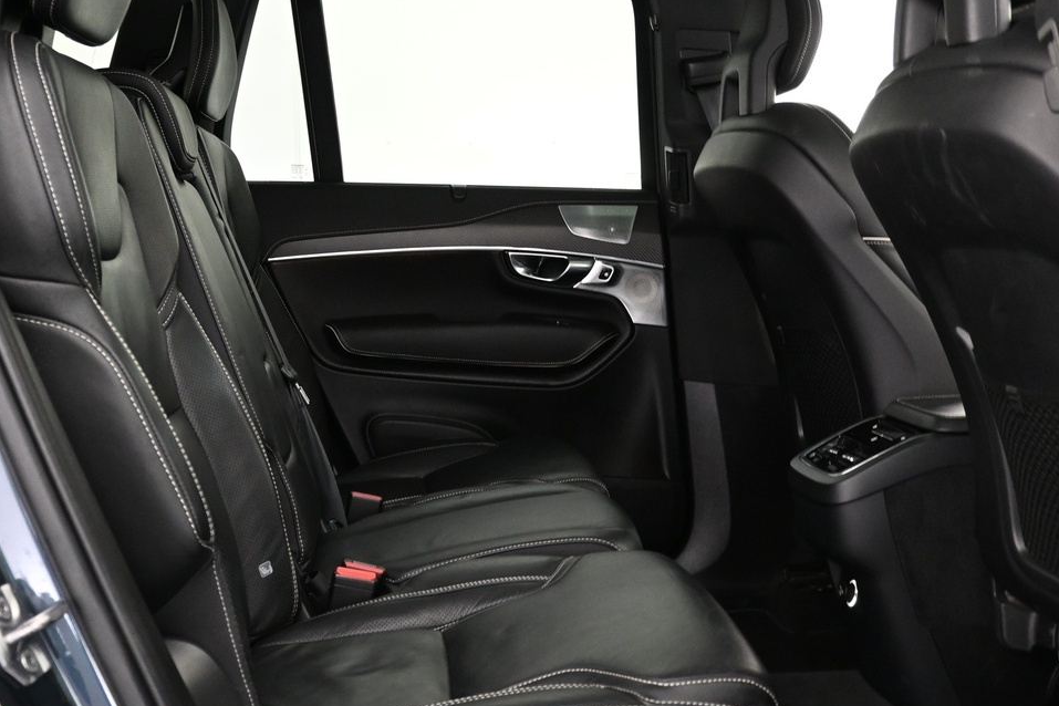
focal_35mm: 44
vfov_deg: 30.0
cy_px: 239
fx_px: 1307
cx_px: 487
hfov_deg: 44.1
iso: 1600
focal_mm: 17.5
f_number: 3.5
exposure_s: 1/13
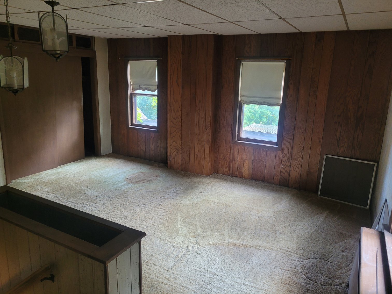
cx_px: 196
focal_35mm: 26
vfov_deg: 53.1
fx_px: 294
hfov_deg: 67.3
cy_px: 147
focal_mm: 5.4
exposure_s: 1/40
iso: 160
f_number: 1.8
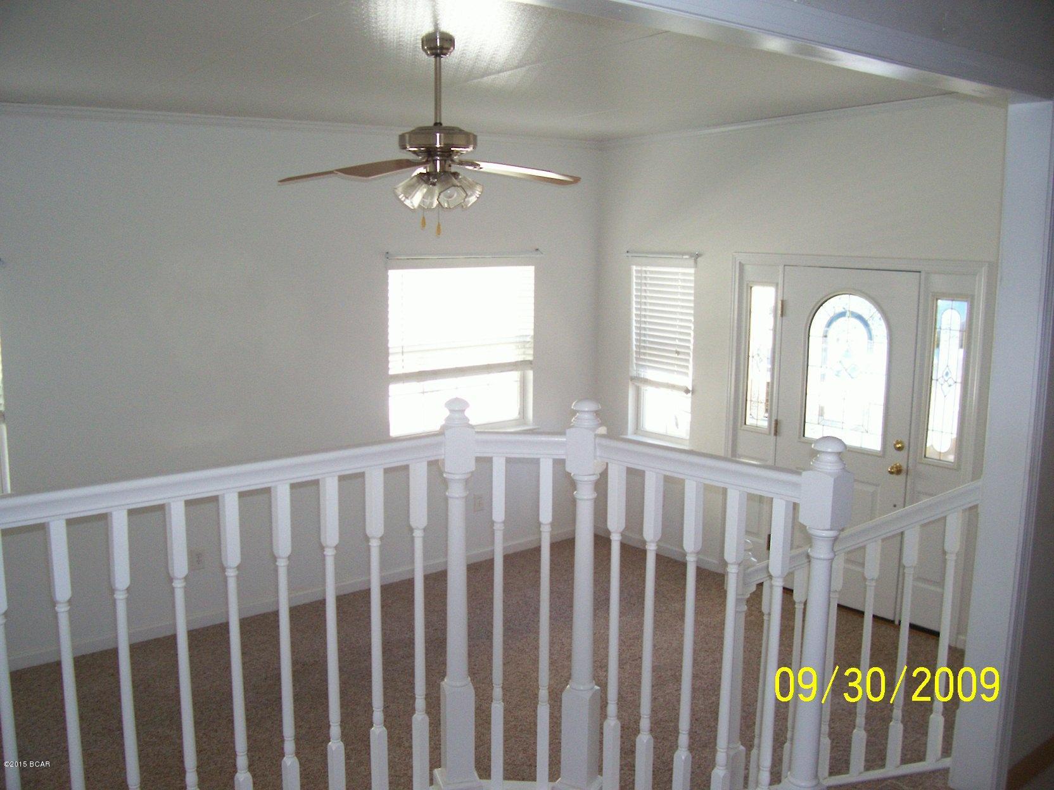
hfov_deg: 54.0
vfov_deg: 41.8
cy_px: 395
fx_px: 1035
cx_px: 527
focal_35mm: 34
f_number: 2.7
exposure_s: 1/112
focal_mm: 5.6
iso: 140
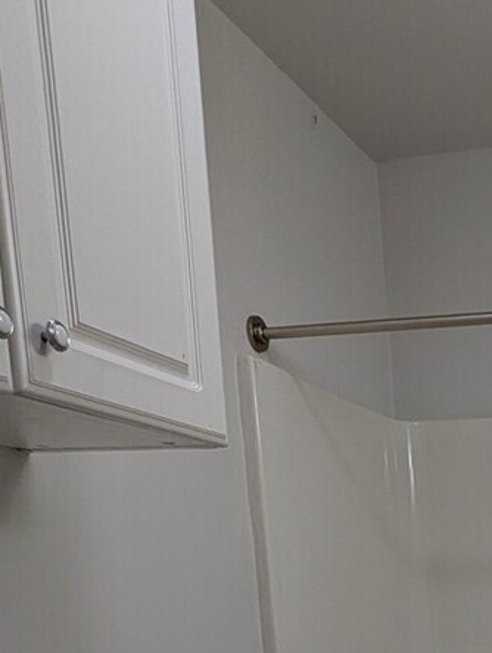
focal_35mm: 52
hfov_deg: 24.0
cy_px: 792
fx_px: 982
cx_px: 673
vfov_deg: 30.8
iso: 75
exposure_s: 1/120
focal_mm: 2.35
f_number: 2.2
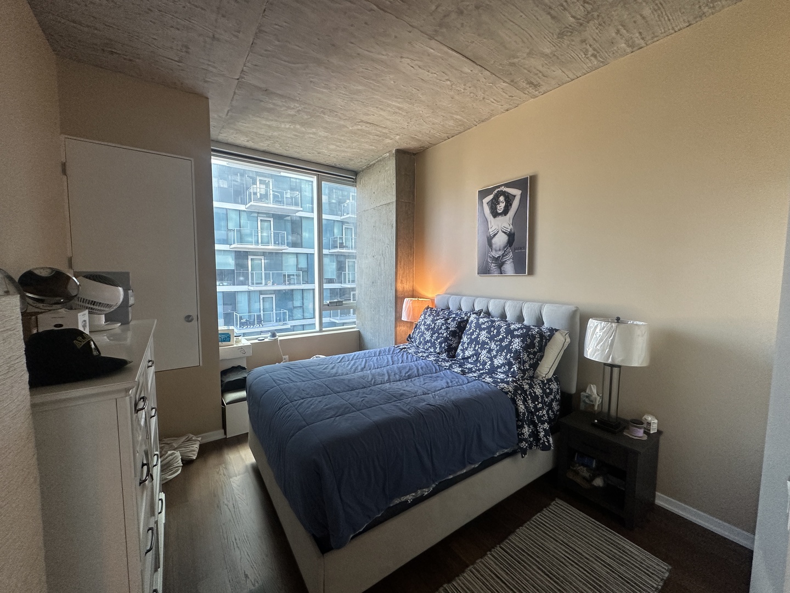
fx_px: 320
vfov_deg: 85.7
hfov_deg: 102.1
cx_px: 395
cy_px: 296
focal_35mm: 14
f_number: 2.2
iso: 250
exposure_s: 1/120
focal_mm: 2.22
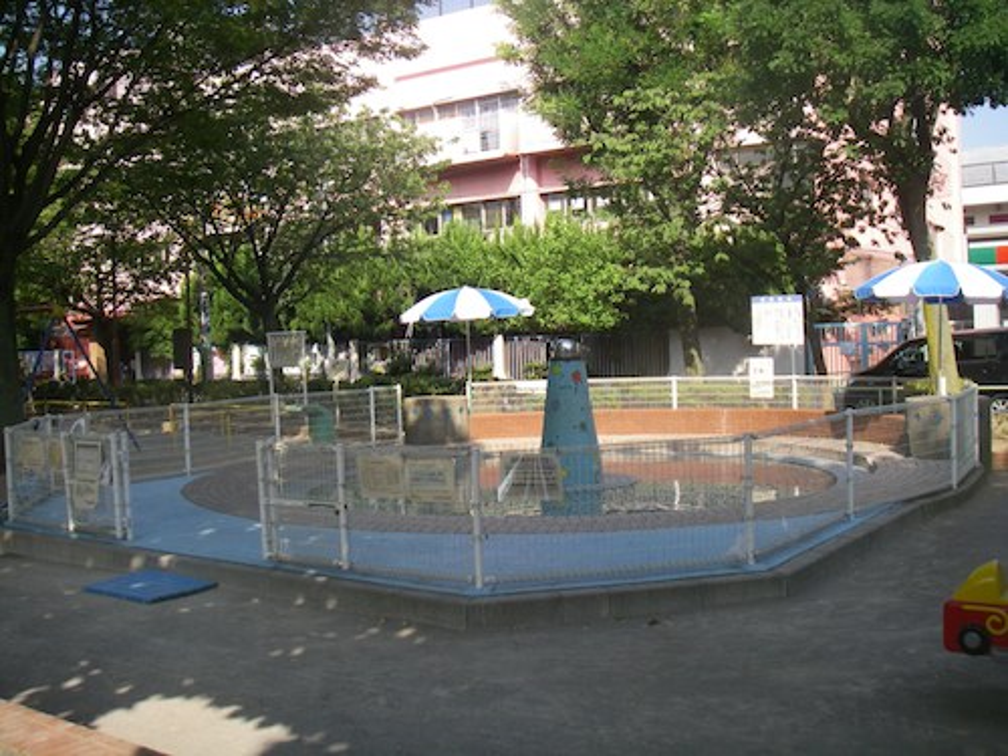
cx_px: 504
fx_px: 1107
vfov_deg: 37.7
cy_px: 378
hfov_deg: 49.0
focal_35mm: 38
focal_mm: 6.3
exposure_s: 1/320
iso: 64
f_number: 3.3
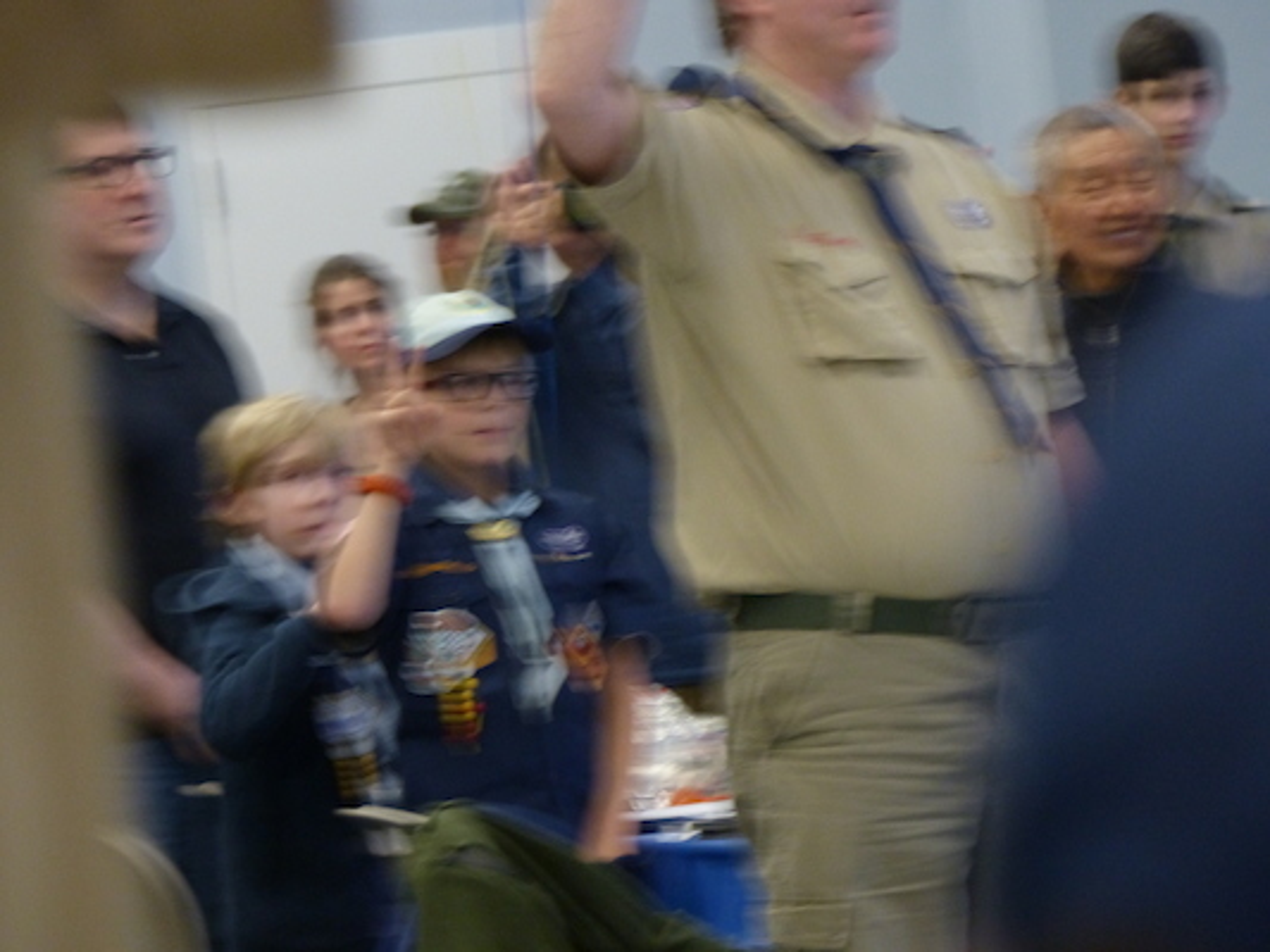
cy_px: 476
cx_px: 635
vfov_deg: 5.4
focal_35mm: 274
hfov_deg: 7.2
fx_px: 10055
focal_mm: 49.2
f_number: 2.8
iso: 400
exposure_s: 1/15
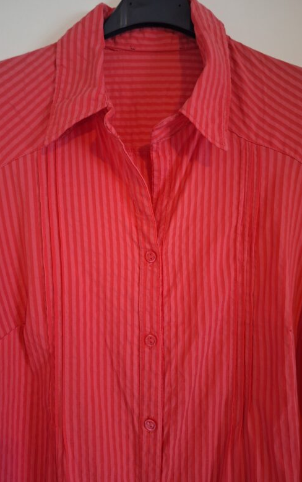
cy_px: 237
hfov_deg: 49.3
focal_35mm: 25
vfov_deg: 72.5
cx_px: 153
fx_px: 329
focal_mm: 5.54
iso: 640
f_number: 1.8
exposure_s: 1/25
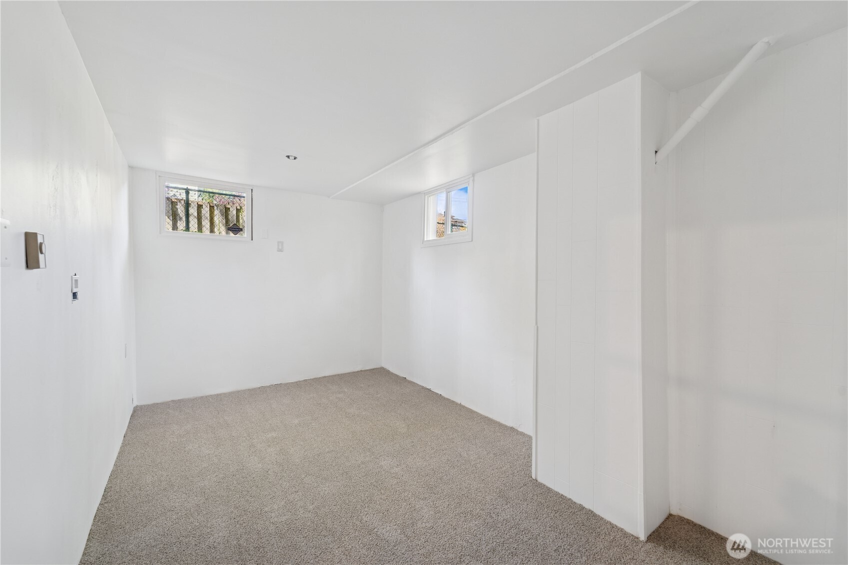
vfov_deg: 81.2
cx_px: 424
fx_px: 330
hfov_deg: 104.3
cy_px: 282
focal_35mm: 14
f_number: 8
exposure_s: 1/13
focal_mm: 14
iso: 200
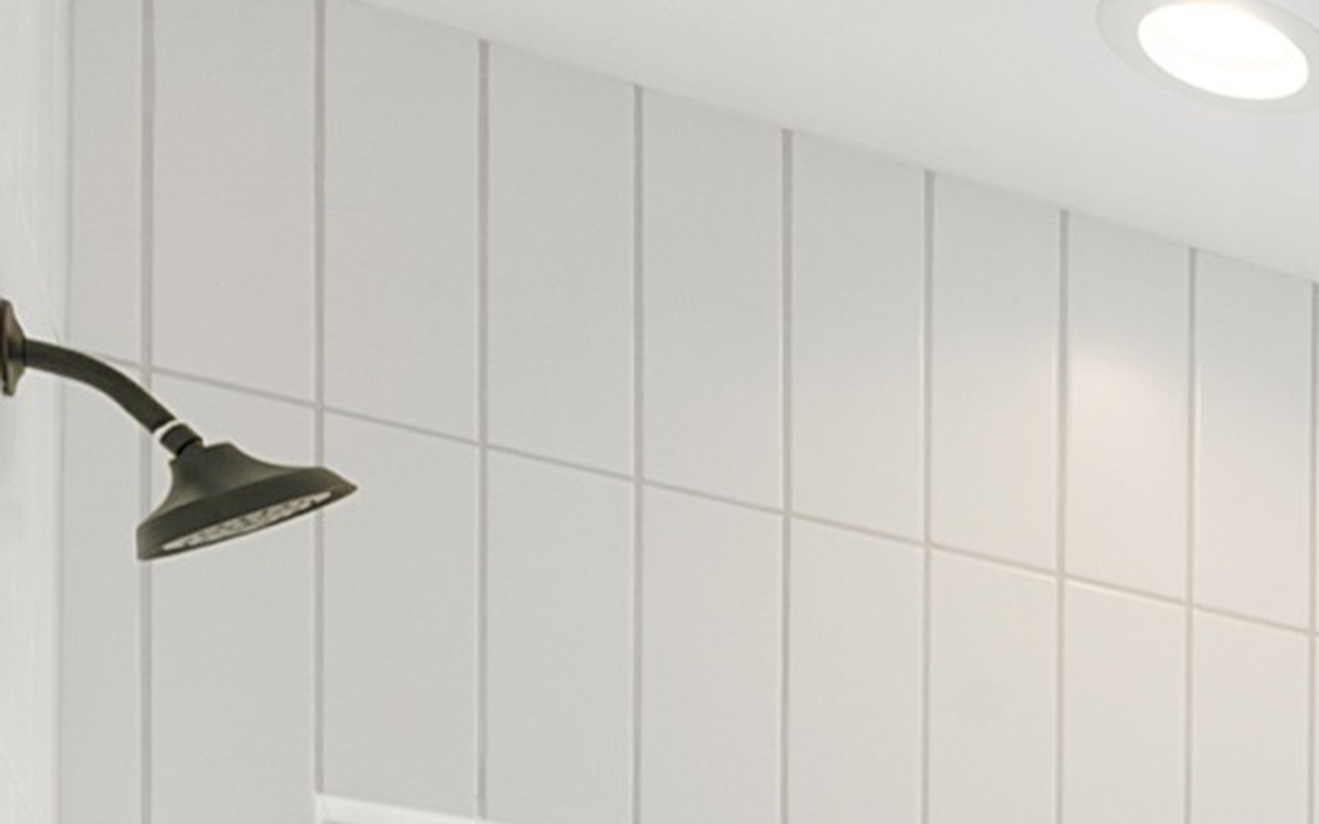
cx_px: 2789
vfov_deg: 13.0
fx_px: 2911
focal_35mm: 81
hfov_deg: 17.0
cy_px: 1846
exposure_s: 1/30
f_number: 10
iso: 100
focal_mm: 17
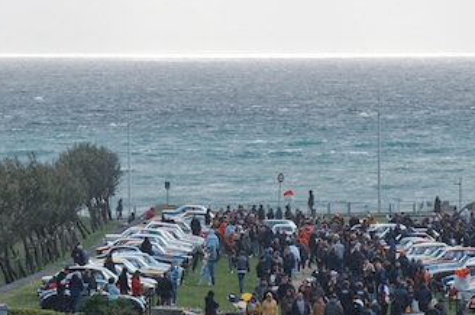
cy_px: 244
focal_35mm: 304
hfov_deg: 6.8
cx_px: 180
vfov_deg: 4.5
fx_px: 4007
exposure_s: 1/280
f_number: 5
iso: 320
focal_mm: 55
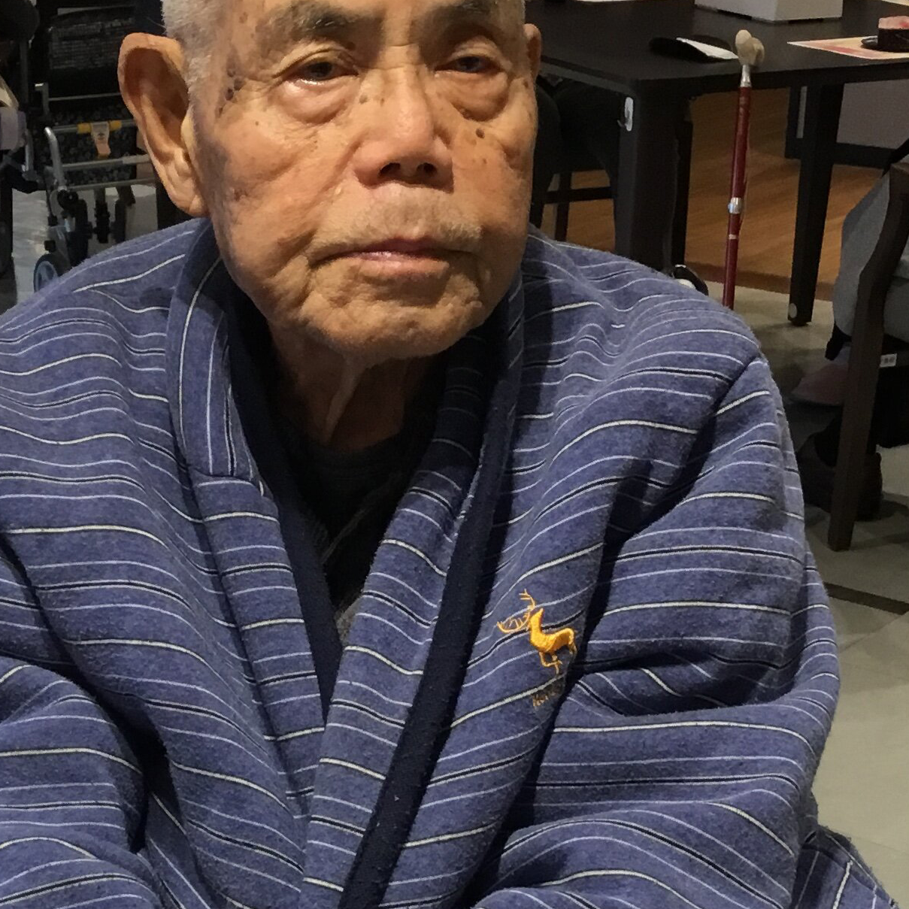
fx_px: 2198
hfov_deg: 23.2
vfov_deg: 23.2
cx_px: 292
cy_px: 640
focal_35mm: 74
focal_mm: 3.3
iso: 80
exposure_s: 1/30
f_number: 2.4
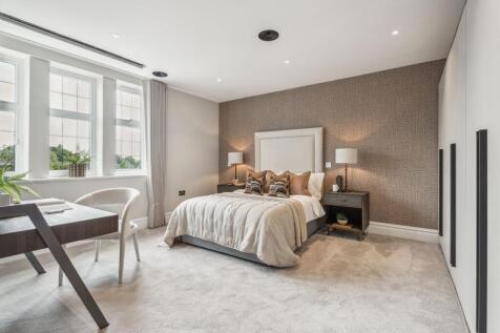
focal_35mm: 16
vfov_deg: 73.7
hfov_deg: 96.8
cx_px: 250
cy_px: 166
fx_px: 222
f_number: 8
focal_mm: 16
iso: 100
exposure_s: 1/6
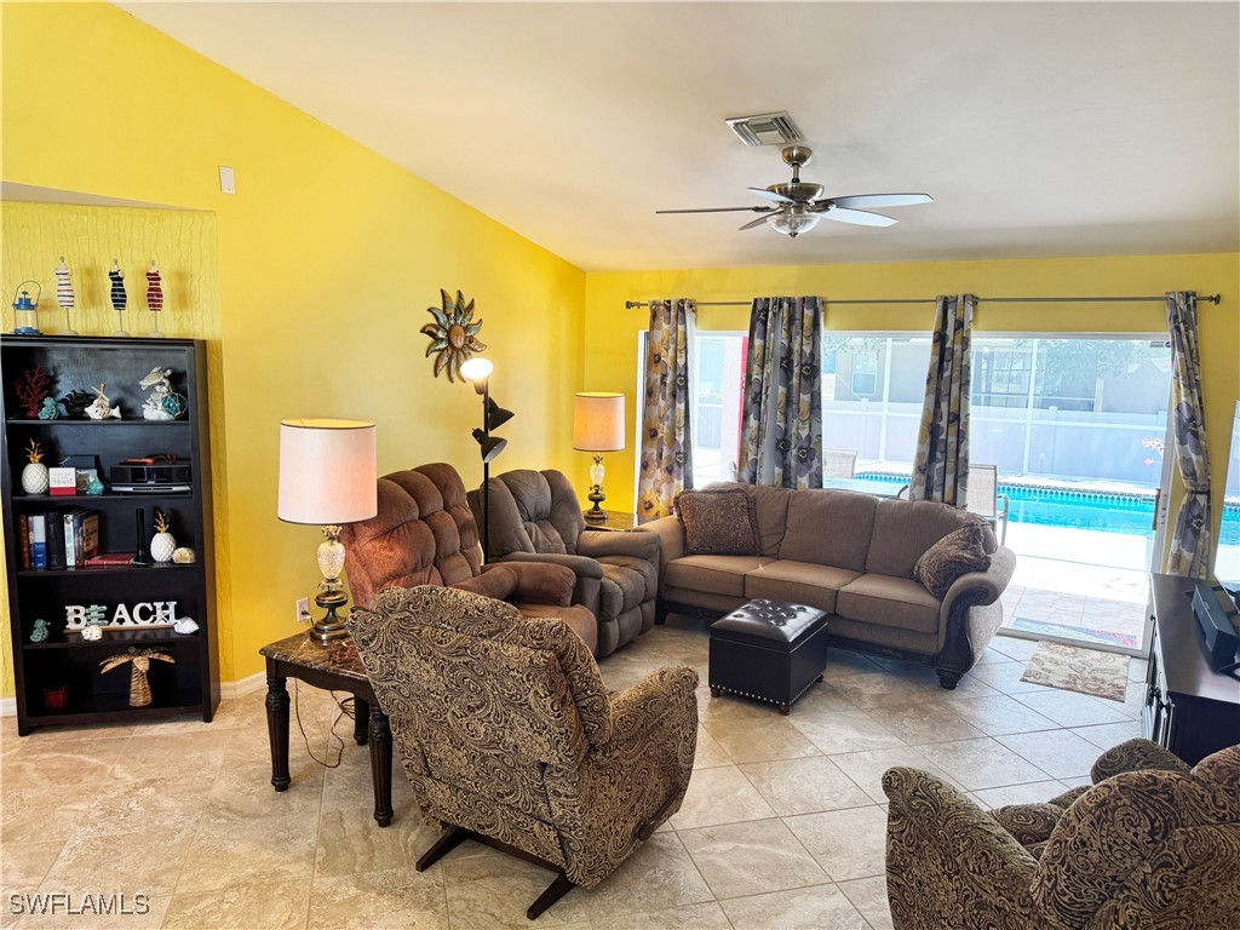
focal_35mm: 24
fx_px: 860
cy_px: 465
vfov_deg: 56.8
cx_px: 620
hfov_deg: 71.6
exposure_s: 1/120
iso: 100
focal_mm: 6.76
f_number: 1.78
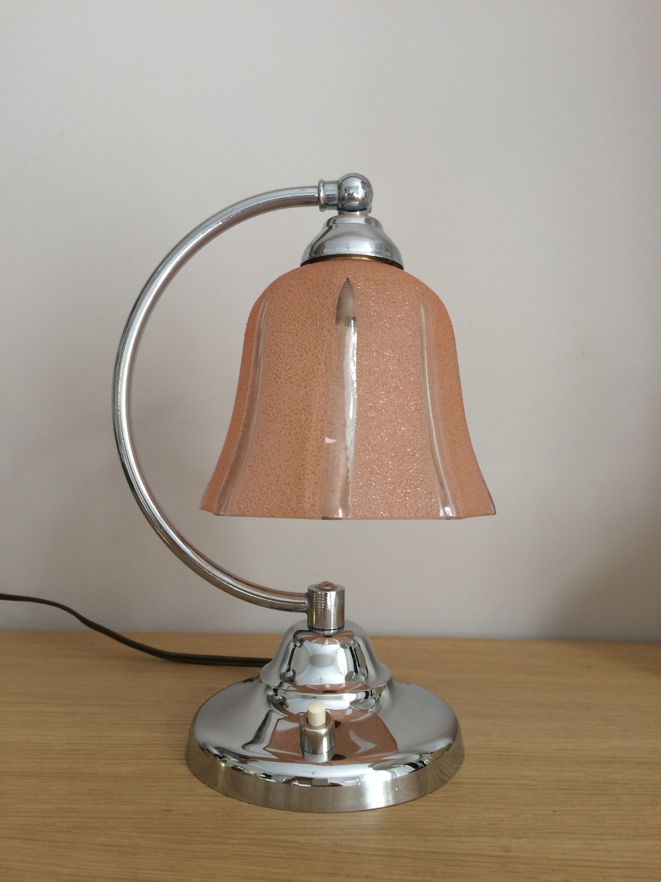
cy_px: 441
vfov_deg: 61.7
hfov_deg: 48.2
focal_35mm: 29
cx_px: 330
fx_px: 738
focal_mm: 4.15
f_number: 2.2
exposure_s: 1/33
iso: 100
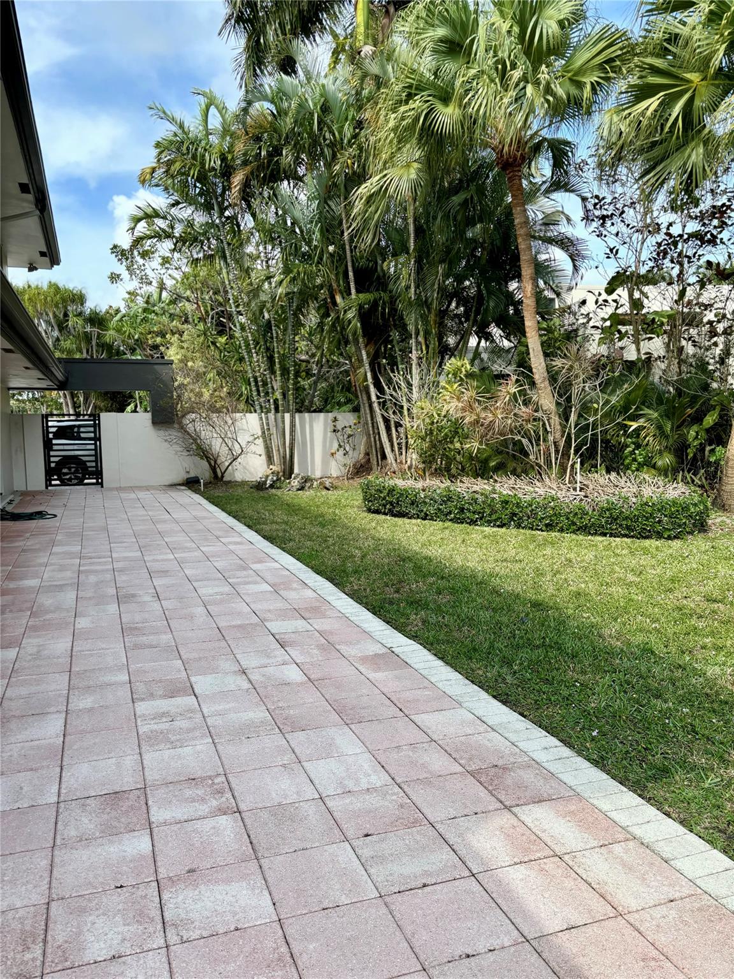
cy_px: 490
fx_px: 735
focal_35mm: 26
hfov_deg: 53.1
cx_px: 367
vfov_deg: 67.3
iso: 50
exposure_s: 1/1381
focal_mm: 5.96
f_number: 1.6
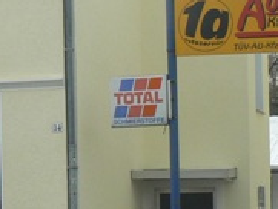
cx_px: -31
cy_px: 163
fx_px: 1278
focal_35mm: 159
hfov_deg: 12.2
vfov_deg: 9.3
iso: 80
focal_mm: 6
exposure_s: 1/250
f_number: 5.6
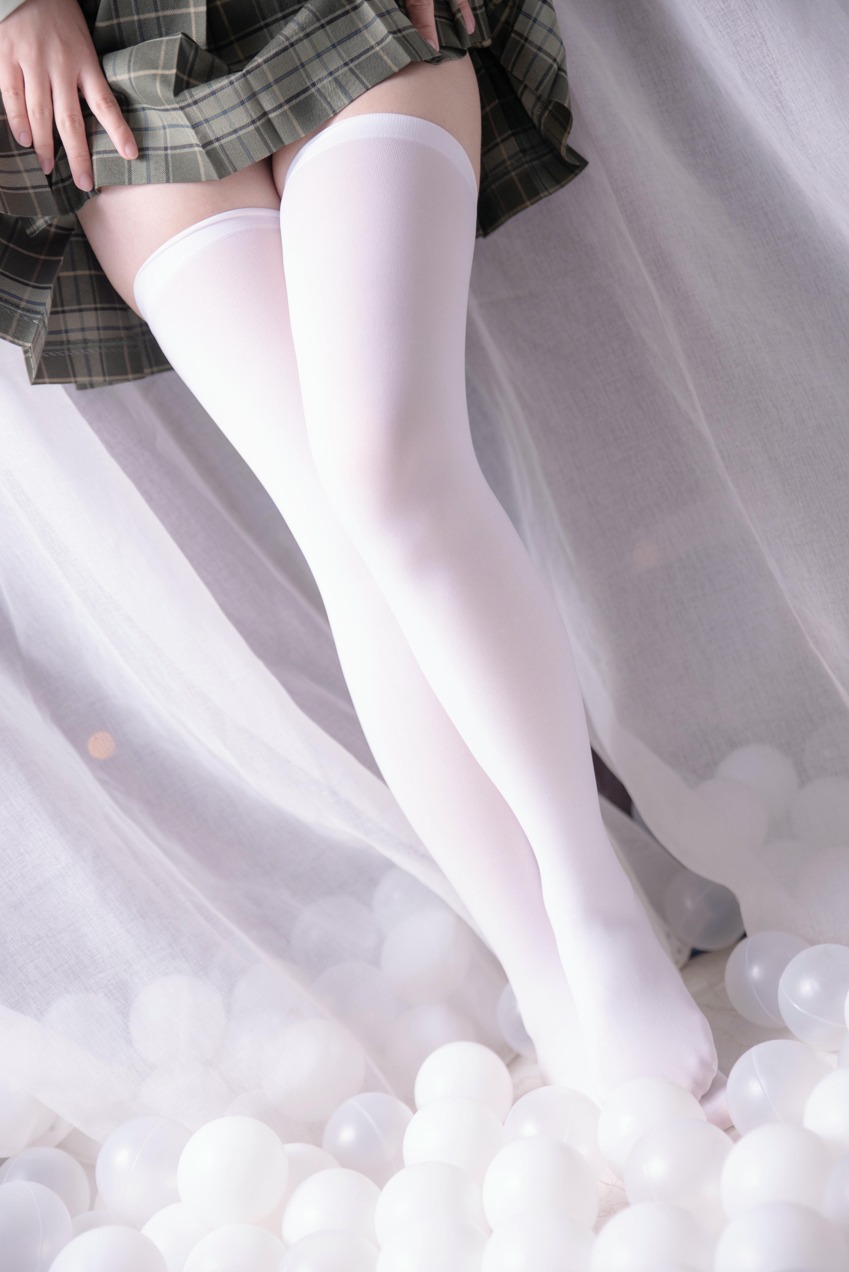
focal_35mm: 52
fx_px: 1838
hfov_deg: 26.0
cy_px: 636
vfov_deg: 38.2
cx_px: 424
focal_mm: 52
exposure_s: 1/160
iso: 100
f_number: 2.8
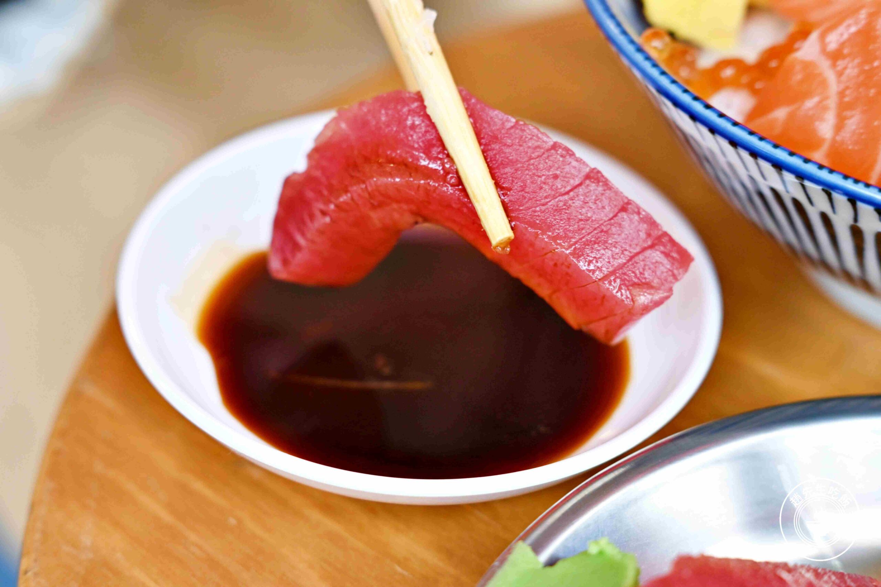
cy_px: 294
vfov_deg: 18.2
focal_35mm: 75
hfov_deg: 27.0
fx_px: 1835
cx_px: 440
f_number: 3.2
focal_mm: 50
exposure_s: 1/160
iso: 250
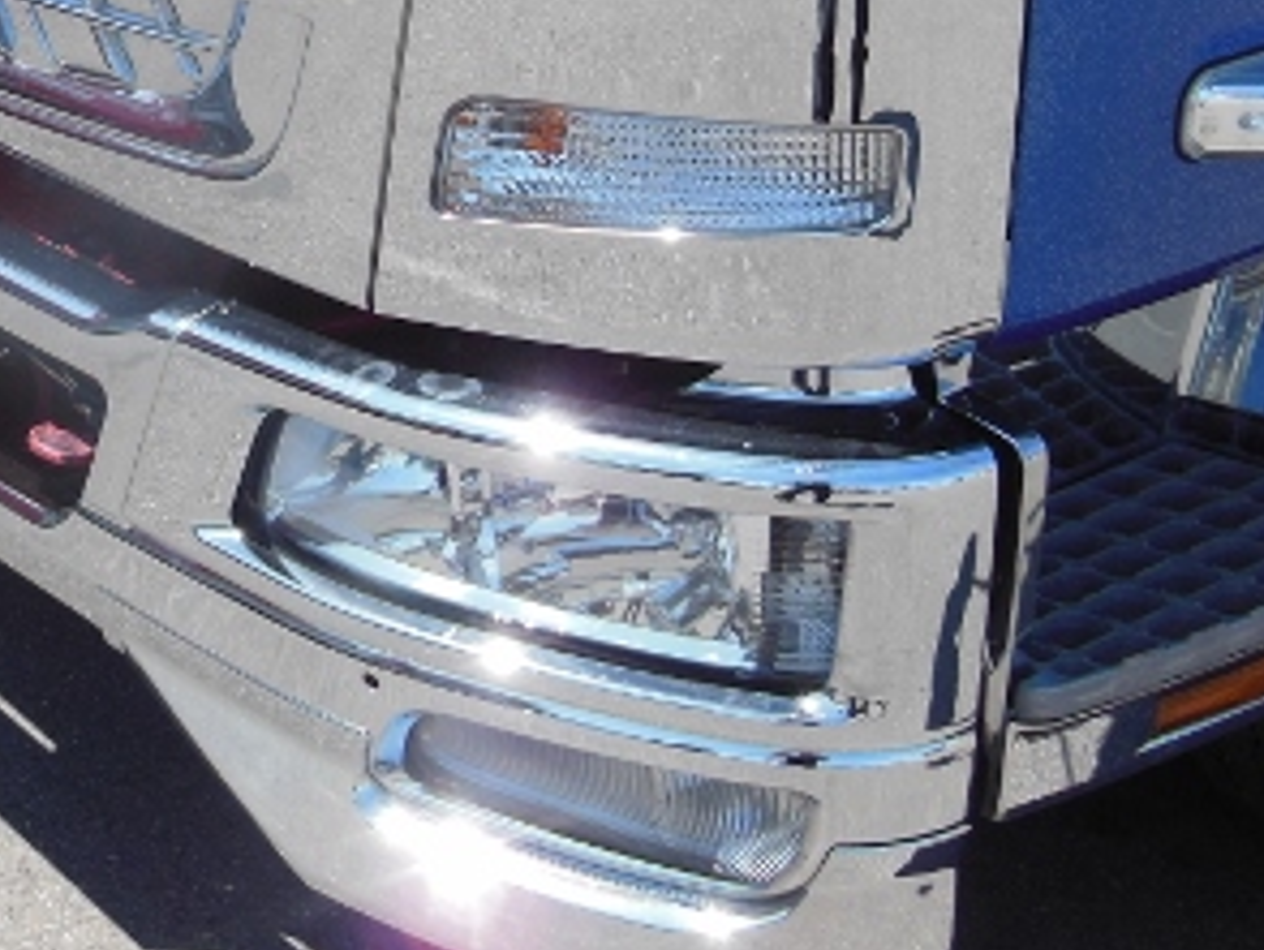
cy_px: 39
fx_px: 2704
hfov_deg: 25.6
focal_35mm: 74
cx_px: 168
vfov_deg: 19.4
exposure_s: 1/500
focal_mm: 6
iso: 125
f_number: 3.9
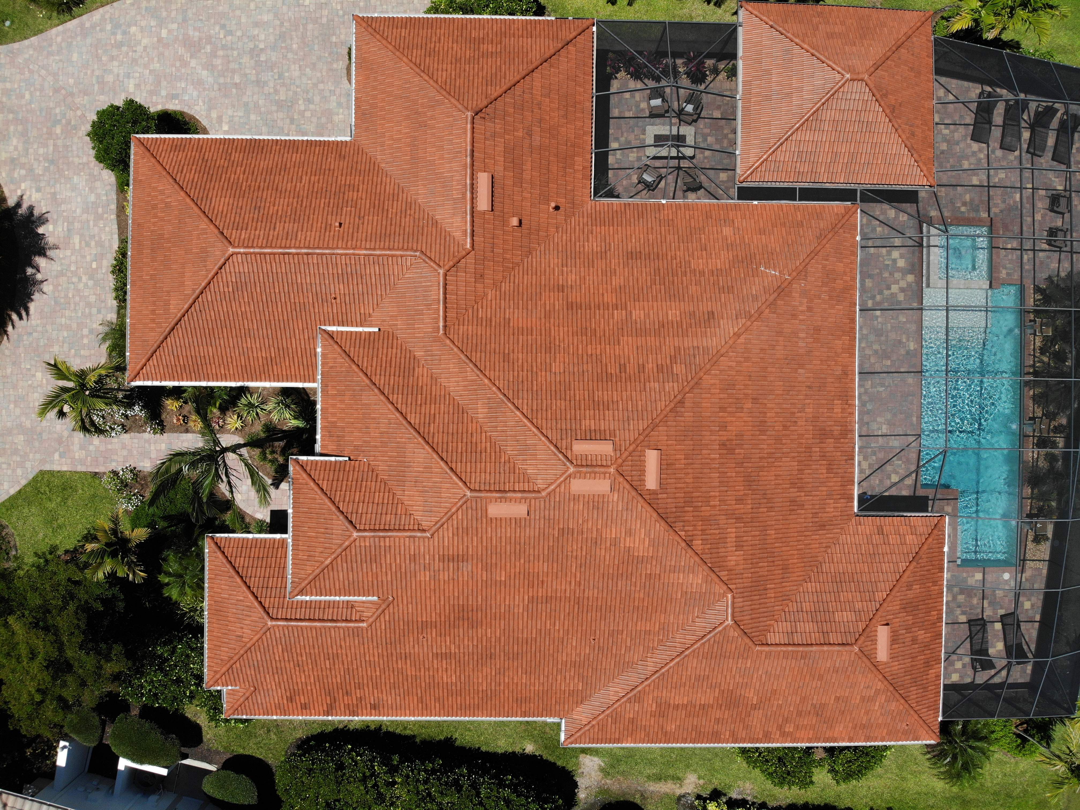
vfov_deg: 56.8
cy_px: 405
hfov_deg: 71.6
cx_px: 540
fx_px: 749
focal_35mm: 24
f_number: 2.8
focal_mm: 4.5
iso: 100
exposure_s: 1/1440
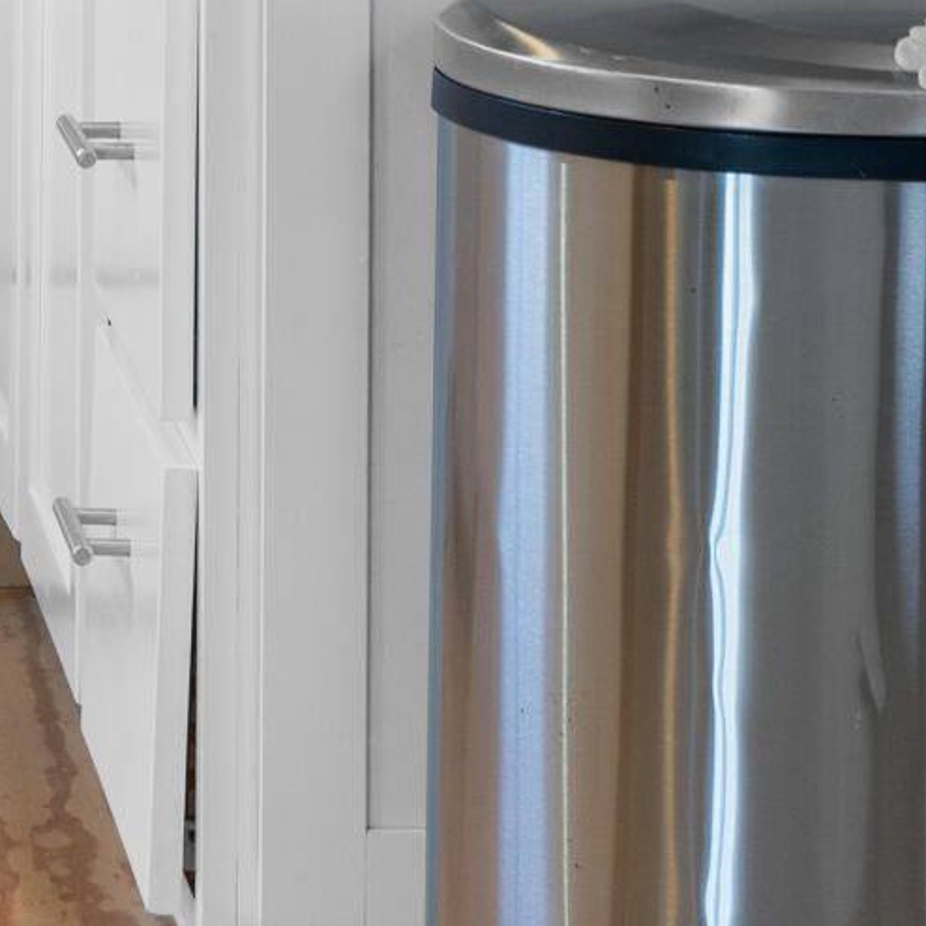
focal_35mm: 258
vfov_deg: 6.6
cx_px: -585
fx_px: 7808
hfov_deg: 6.7
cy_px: -662
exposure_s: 1/10
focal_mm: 50
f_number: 7.1
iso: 500
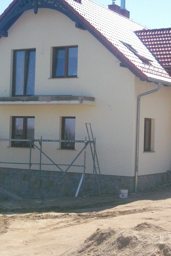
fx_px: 535
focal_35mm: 75
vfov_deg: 27.0
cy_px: 128
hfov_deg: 18.2
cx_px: 88
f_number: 3.4
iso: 200
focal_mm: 9
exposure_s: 1/1401
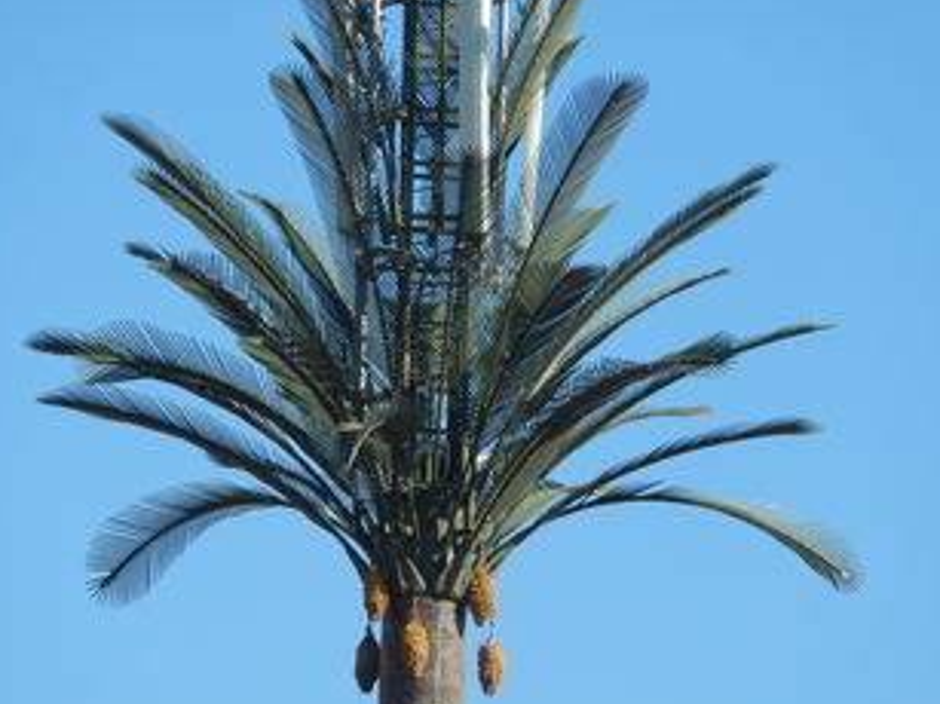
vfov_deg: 3.0
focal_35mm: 499
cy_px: 373
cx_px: 429
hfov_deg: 4.0
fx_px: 13545
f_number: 6.2
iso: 125
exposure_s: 1/400
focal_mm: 68.7
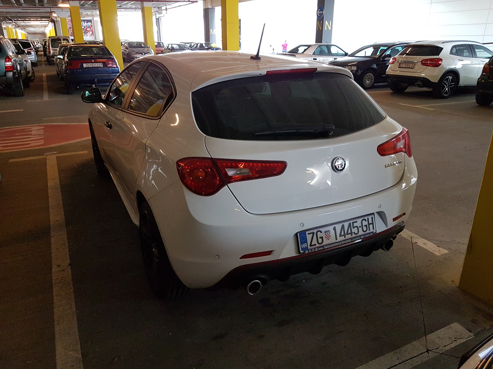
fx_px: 370
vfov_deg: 53.1
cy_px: 184
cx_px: 246
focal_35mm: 26
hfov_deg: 67.3
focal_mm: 4.2
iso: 200
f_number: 1.7
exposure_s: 1/50
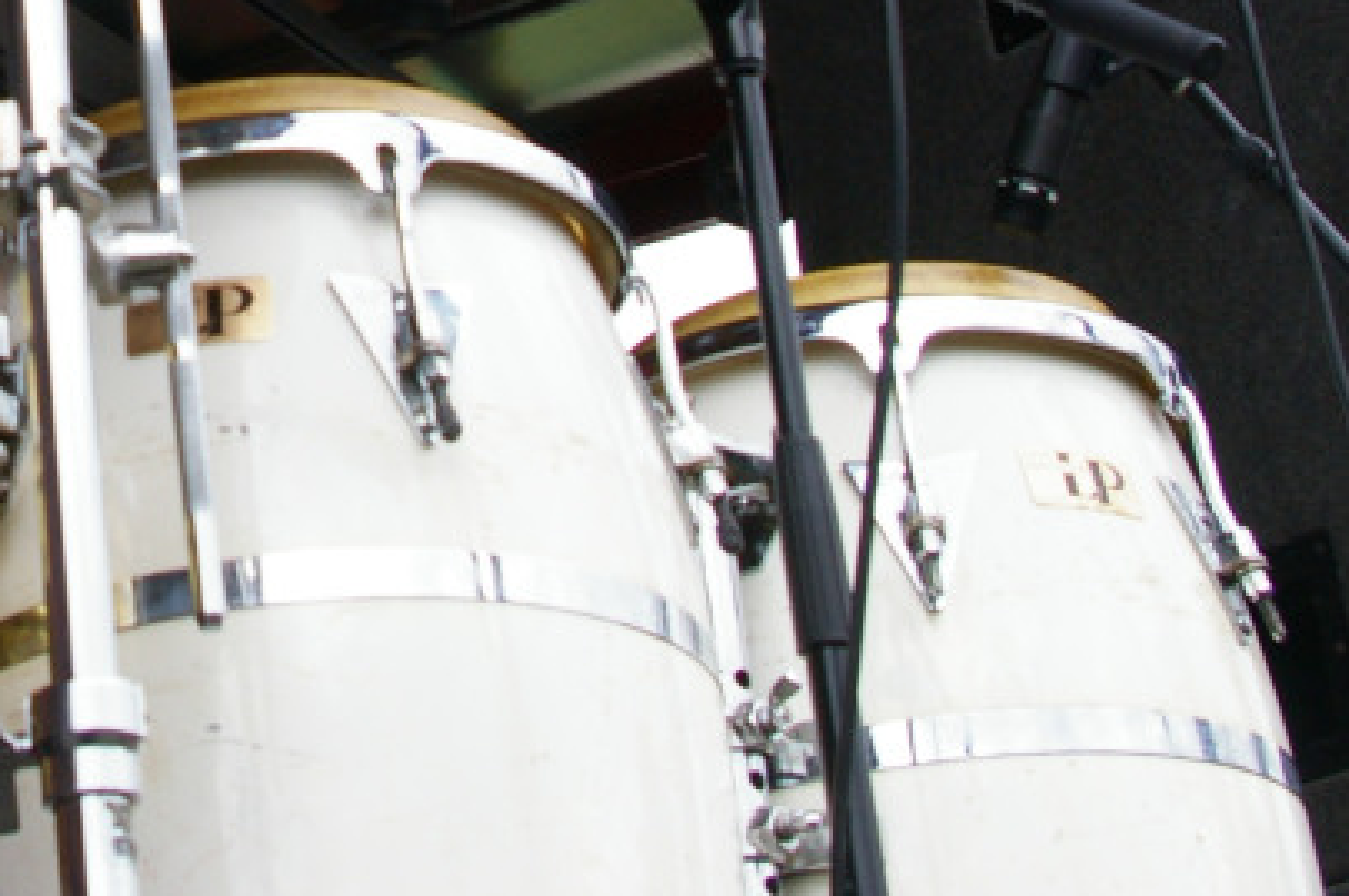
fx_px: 3836
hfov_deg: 19.2
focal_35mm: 102
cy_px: -350
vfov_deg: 12.8
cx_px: -105
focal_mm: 23
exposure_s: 1/180
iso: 400
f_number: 8
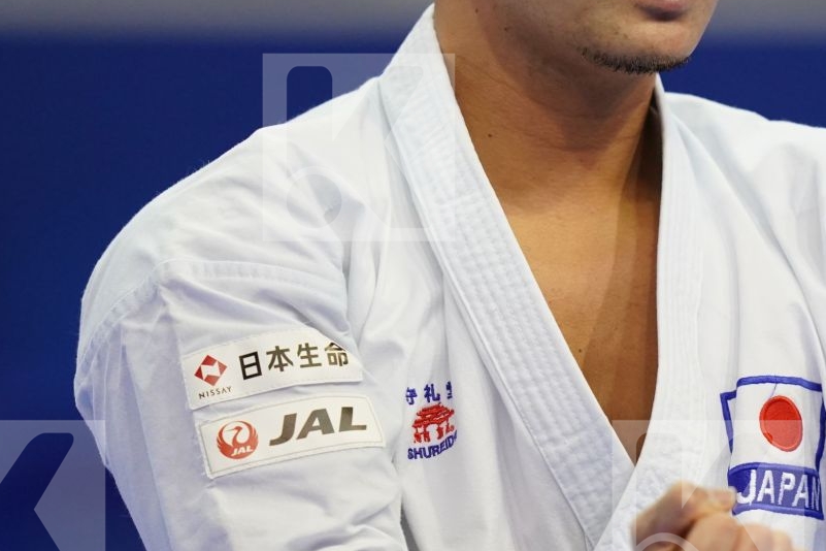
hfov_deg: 2.3
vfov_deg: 1.5
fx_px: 20625
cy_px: 148
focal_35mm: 899
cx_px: 708
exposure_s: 1/500
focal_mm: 400
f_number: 2.8
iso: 2000
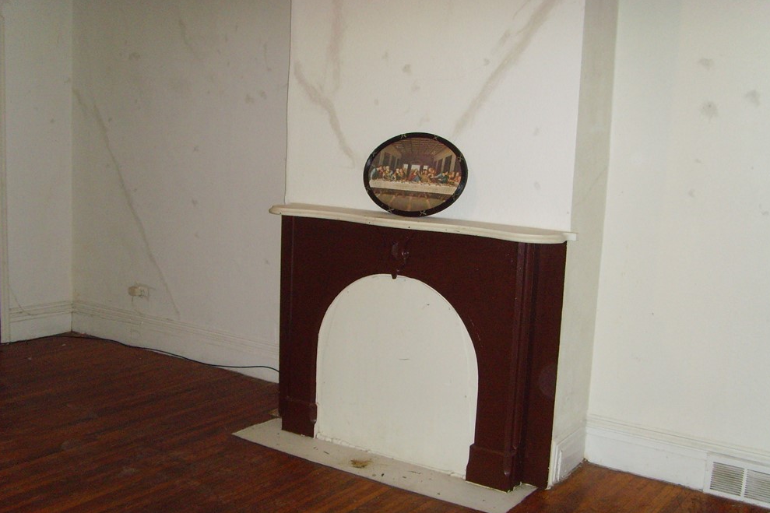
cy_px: 283
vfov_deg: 31.9
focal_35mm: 42
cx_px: 380
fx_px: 898
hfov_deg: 46.4
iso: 240
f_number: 3.5
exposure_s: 1/45
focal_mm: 6.6
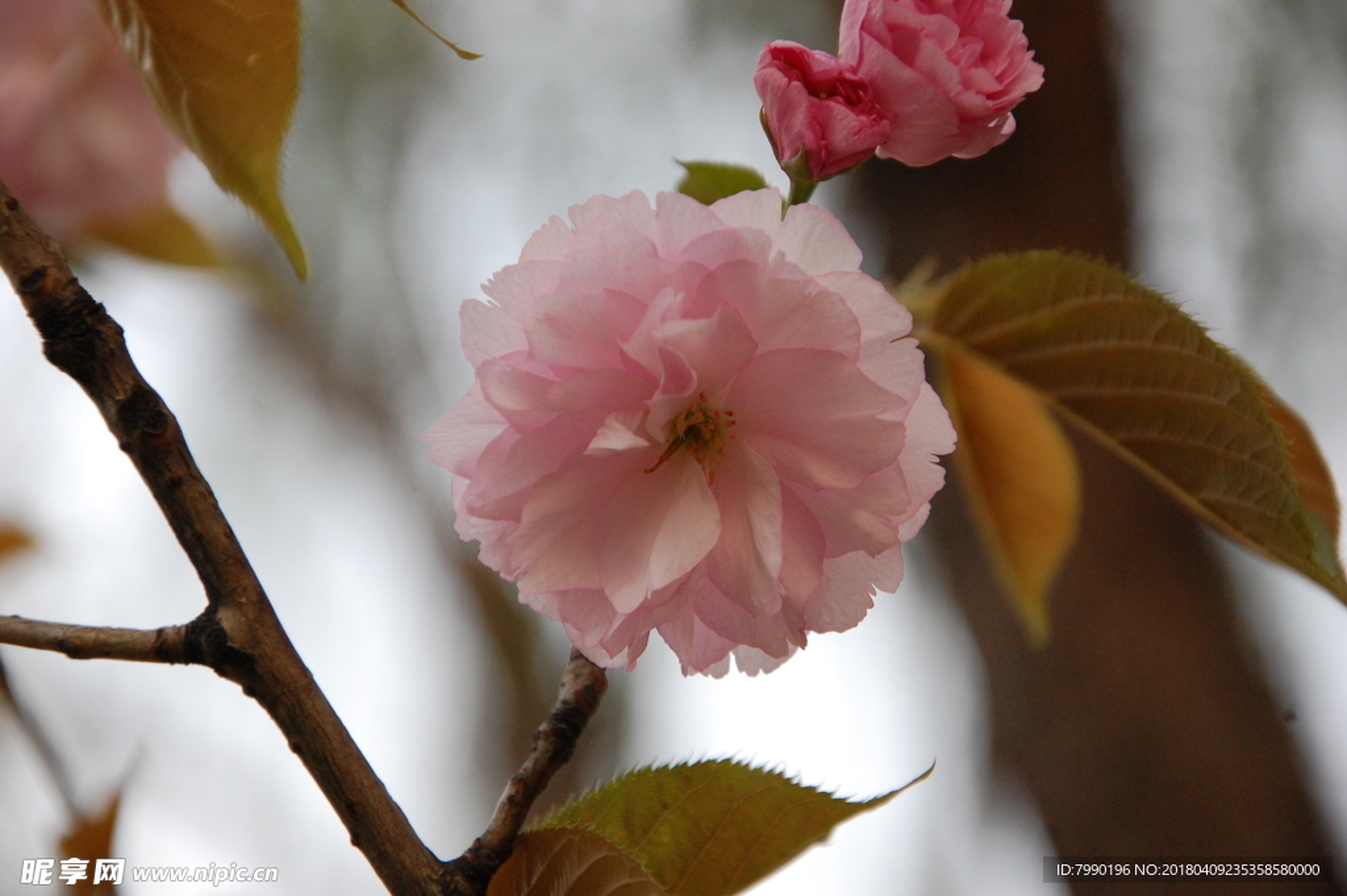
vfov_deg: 8.7
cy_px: 448
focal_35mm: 158
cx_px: 674
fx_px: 5888
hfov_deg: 13.1
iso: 800
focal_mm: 105
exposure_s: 1/60
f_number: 5.6
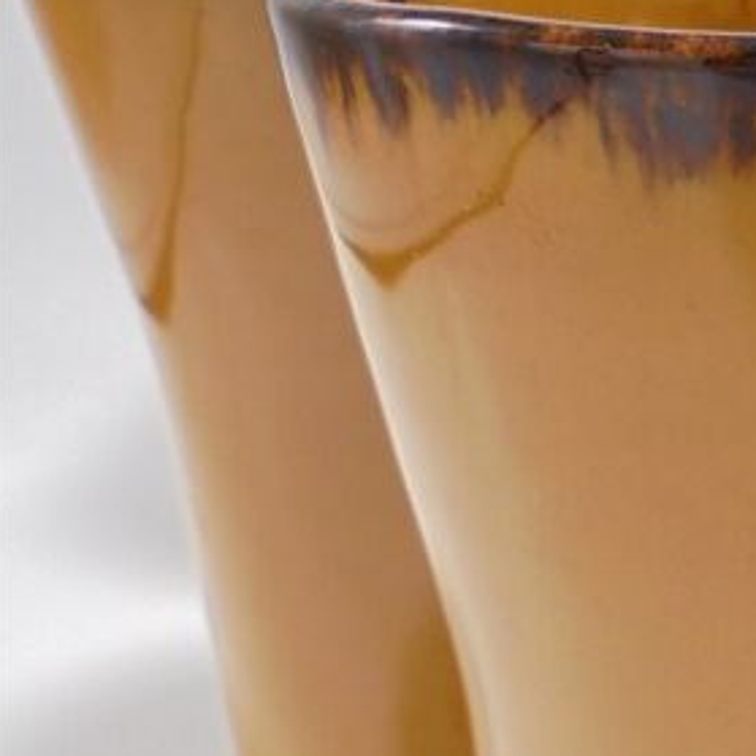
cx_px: 906
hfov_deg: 21.7
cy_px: 623
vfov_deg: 23.0
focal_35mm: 74
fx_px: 1828
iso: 100
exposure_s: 1/30
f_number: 3.5
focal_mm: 4.6
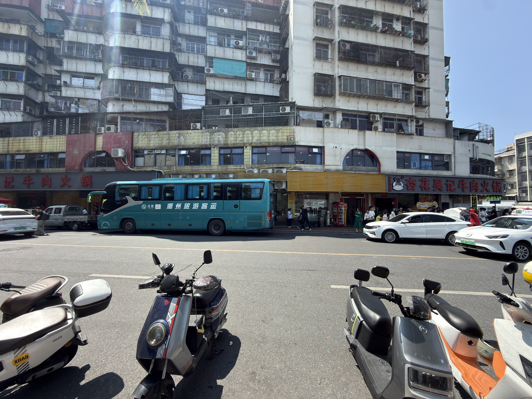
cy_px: 200
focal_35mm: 14
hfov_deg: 102.1
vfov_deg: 85.7
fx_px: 215
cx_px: 266
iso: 25
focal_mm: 2.22
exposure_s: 1/495
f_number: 2.2
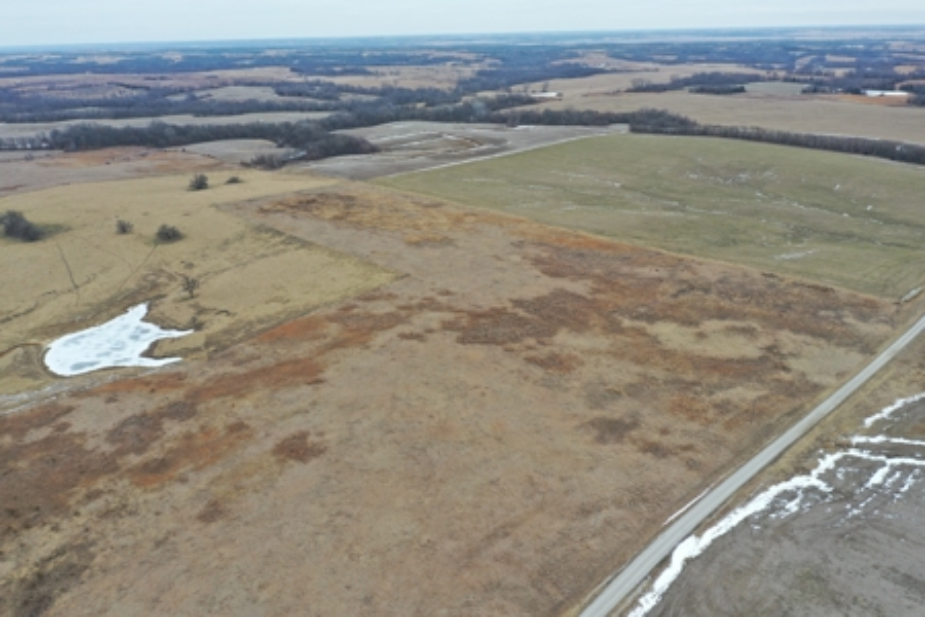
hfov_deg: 65.5
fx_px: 719
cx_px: 462
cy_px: 308
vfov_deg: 46.4
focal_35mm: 28
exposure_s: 1/200
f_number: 4.5
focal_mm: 10.26
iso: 100
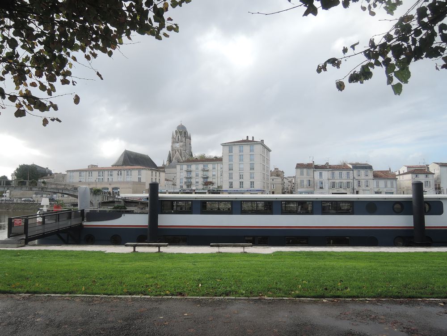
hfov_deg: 71.6
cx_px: 224
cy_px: 168
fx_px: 310
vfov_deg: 56.8
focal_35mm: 24
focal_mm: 5.1
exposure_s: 1/640
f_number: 2.8
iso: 80
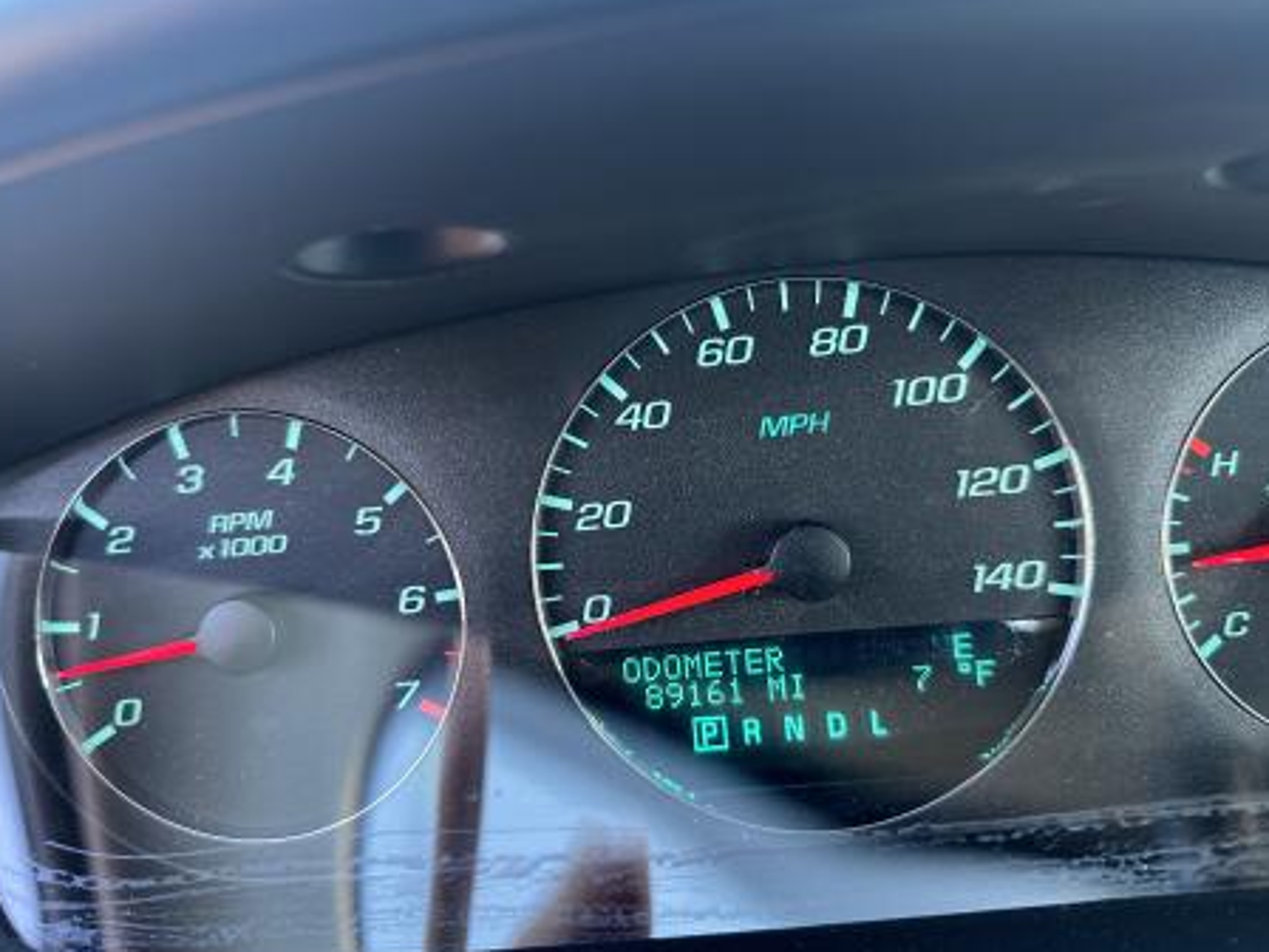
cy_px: 476
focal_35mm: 27
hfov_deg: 65.3
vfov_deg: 51.4
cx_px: 637
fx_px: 990
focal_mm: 6.86
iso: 200
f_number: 1.78
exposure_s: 1/100
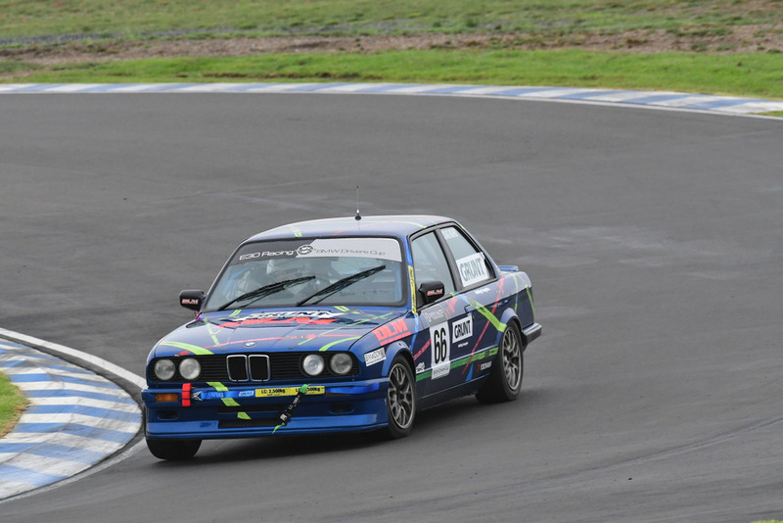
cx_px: 392
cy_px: 262
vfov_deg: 2.0
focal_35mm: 675
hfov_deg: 3.1
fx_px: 14686
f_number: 9
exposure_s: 1/640
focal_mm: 450
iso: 1600
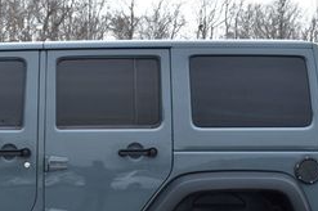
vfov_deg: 12.4
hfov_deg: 18.4
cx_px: 15
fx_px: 962
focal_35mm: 109
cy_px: 198
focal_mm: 28
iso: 400
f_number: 6.3
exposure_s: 1/20
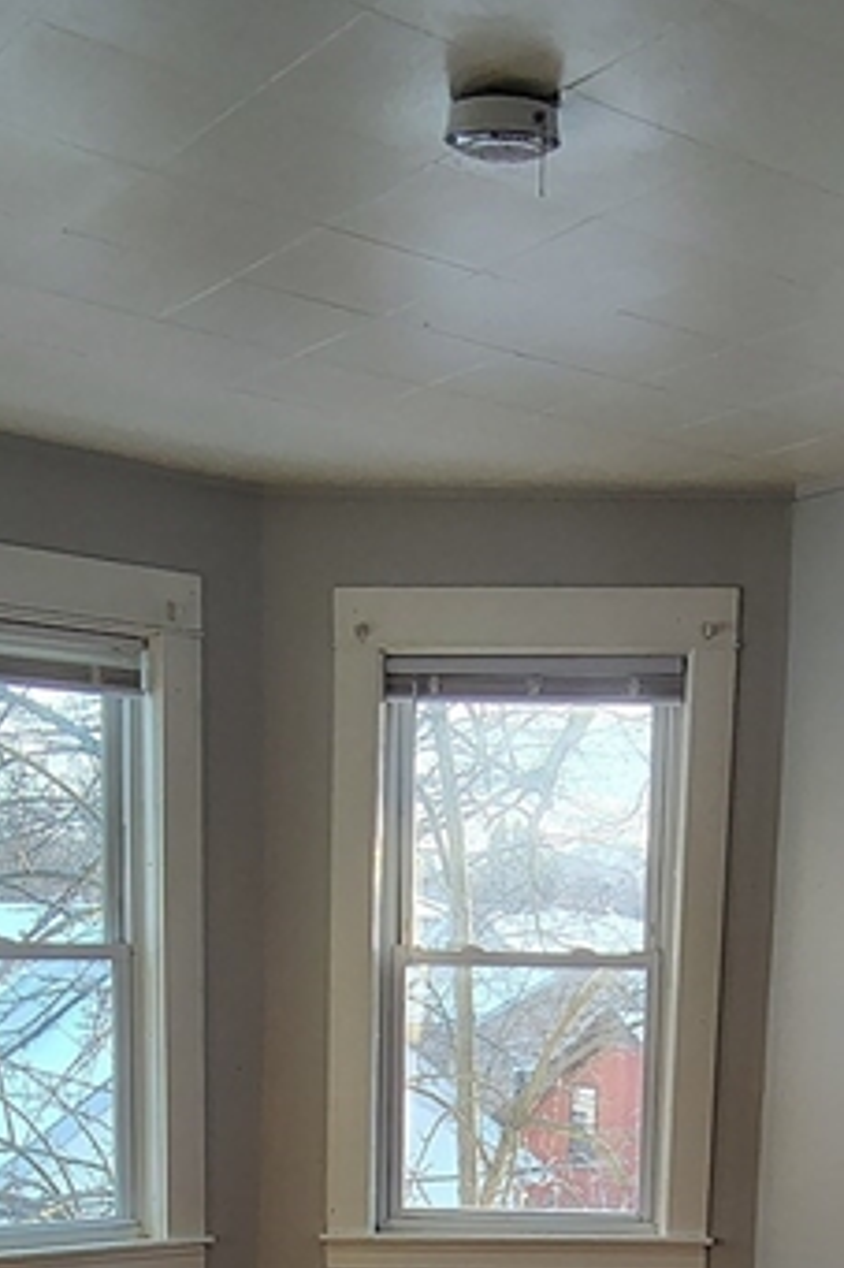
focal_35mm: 50
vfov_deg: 35.3
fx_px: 1760
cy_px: 1305
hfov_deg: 26.9
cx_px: 532
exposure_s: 1/60
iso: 227
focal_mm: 2.13
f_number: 2.2
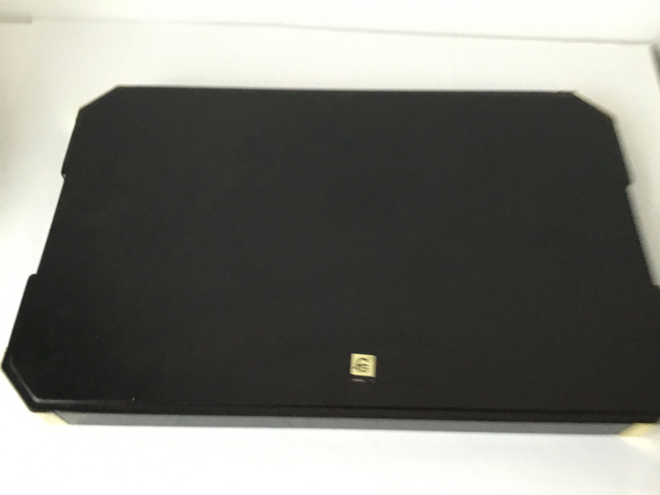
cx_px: 330
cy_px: 248
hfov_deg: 58.4
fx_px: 591
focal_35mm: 31
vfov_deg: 45.4
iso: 640
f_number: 2.4
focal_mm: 3.3
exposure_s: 1/17
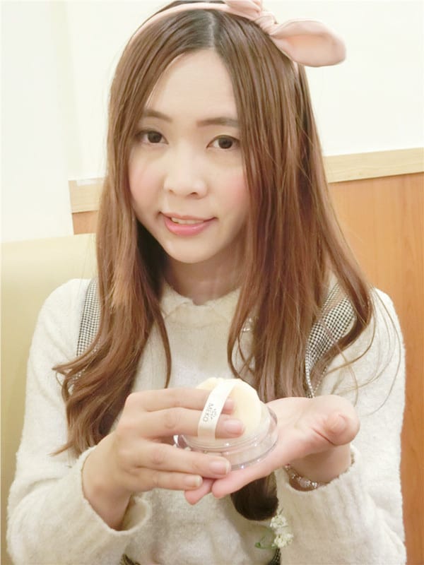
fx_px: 817
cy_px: 282
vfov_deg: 38.2
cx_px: 212
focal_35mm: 50
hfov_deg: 29.1
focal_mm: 9.16
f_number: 4.3
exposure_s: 1/25
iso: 800
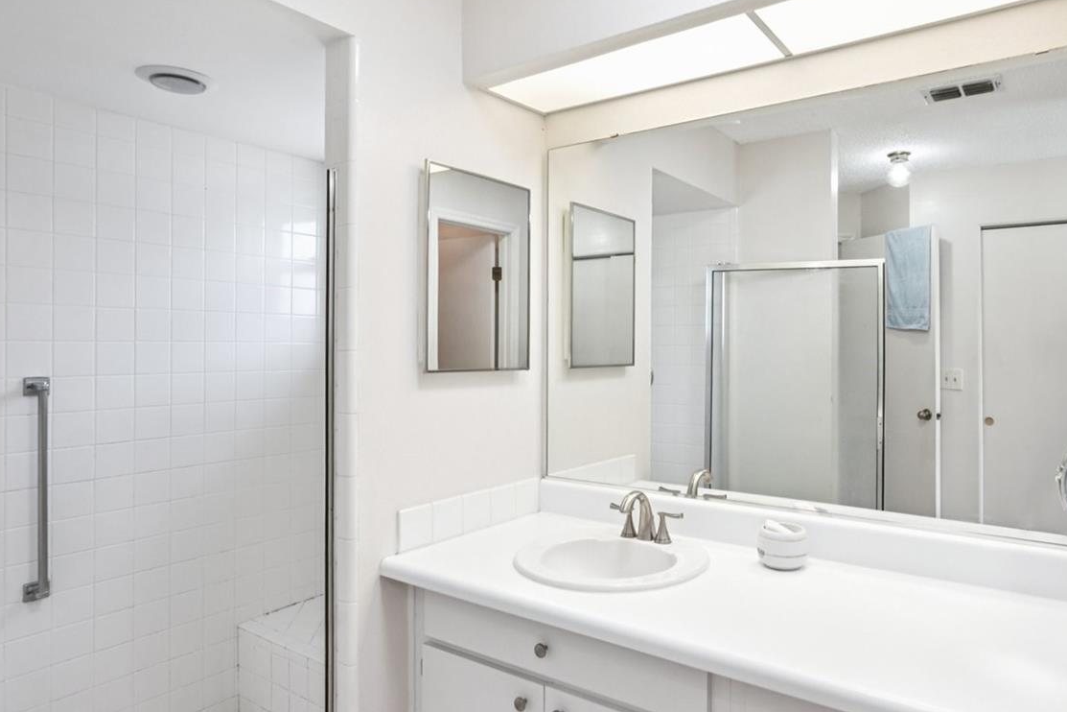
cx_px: 617
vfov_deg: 53.6
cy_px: 334
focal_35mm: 24
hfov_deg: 73.9
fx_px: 703
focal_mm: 16.5
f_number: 8
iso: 400
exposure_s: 1/50
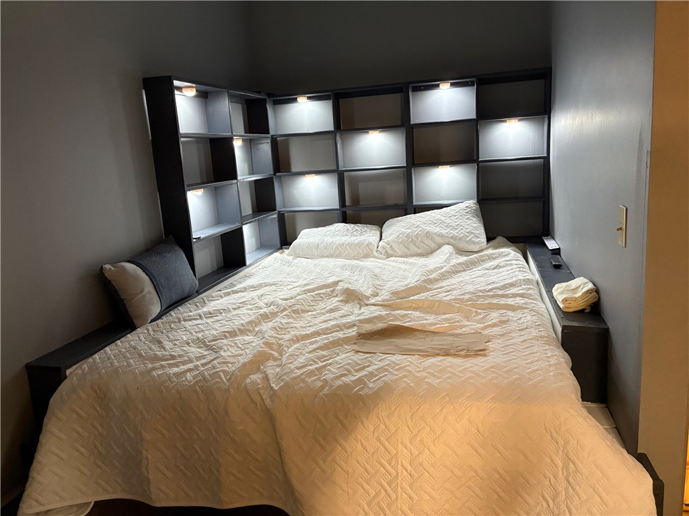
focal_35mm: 26
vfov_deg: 53.1
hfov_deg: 67.3
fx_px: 518
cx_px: 344
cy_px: 258
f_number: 1.6
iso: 400
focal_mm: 5.96
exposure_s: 1/40
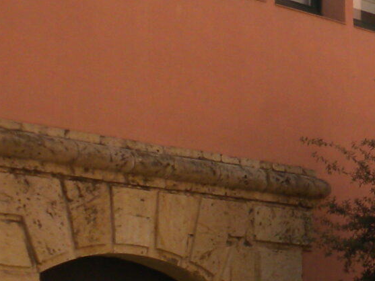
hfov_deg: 11.1
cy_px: 281
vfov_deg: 8.7
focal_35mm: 170
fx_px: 1842
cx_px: 611
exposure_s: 1/492
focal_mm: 6.6
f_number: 3.5
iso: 64
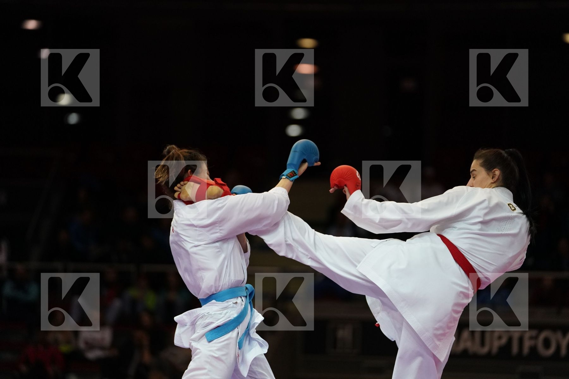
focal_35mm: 164
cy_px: 190
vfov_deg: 8.4
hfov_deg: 12.5
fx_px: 2592
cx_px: 284
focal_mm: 164
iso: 3200
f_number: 2.8
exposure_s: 1/1000
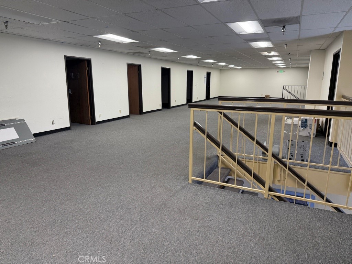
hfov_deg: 71.6
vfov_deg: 56.8
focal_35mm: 24
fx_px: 244
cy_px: 132
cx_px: 176
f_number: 1.78
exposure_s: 1/132
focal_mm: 6.76
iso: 200
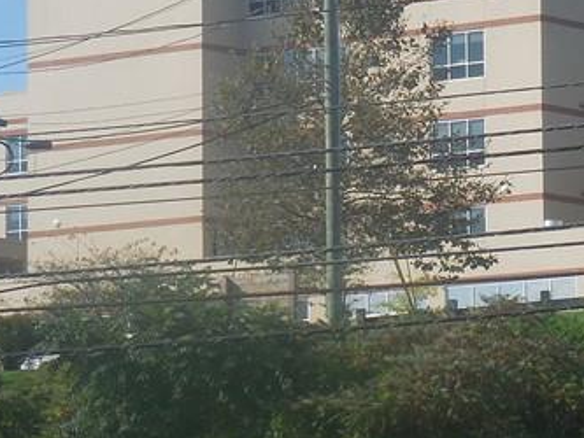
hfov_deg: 5.7
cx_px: 733
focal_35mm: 347
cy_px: 119
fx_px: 5856
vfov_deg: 4.3
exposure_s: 1/640
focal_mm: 20.4
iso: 125
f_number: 5.1
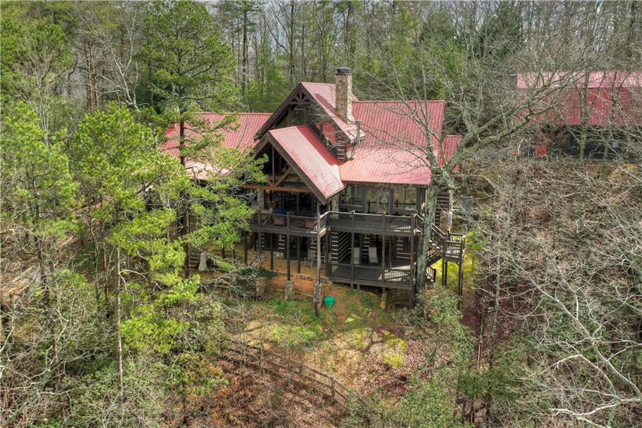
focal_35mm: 28
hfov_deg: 65.5
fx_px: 499
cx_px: 321
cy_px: 214
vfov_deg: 46.4
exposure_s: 1/320
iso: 100
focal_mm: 10.3
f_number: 3.5
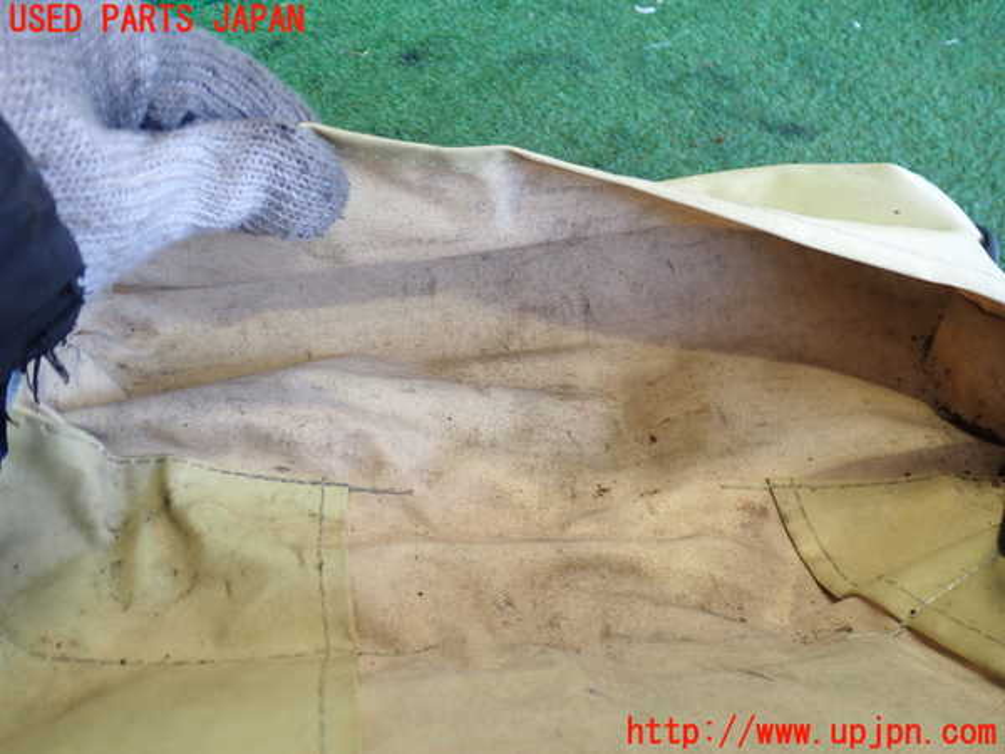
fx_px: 871
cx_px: 502
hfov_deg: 60.0
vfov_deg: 46.8
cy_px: 377
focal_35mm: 30
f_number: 2.3
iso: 200
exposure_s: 1/60
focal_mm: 5.4
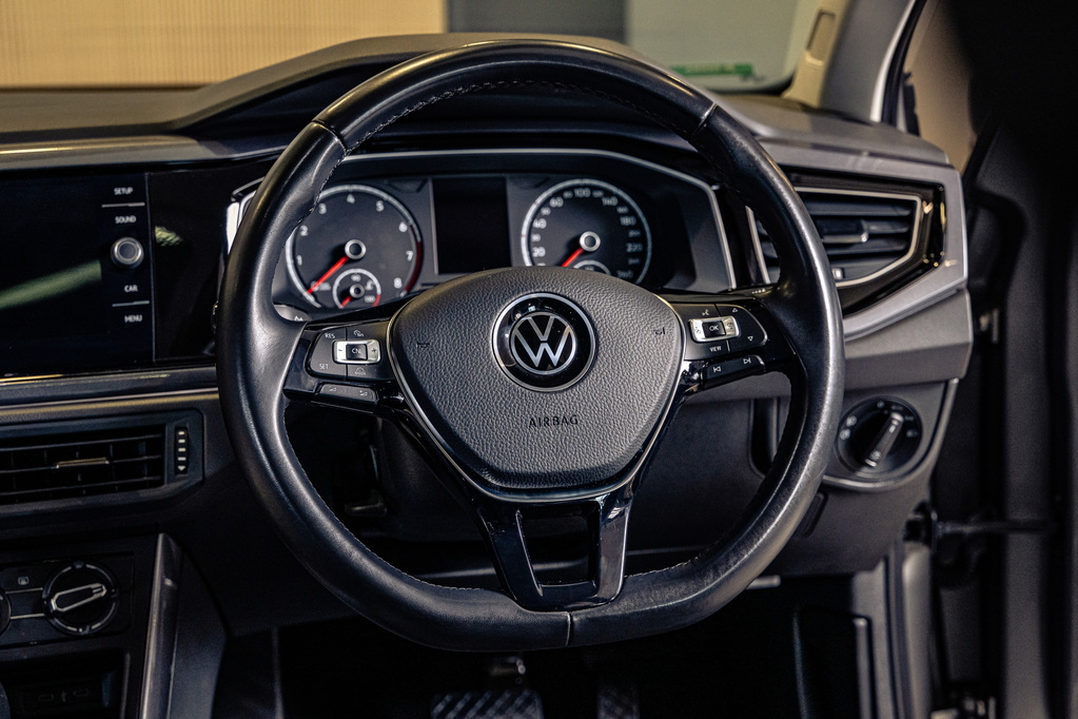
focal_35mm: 53
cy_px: 360
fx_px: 1587
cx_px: 539
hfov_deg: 37.5
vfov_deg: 25.5
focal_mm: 53
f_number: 5
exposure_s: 1/200
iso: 1600
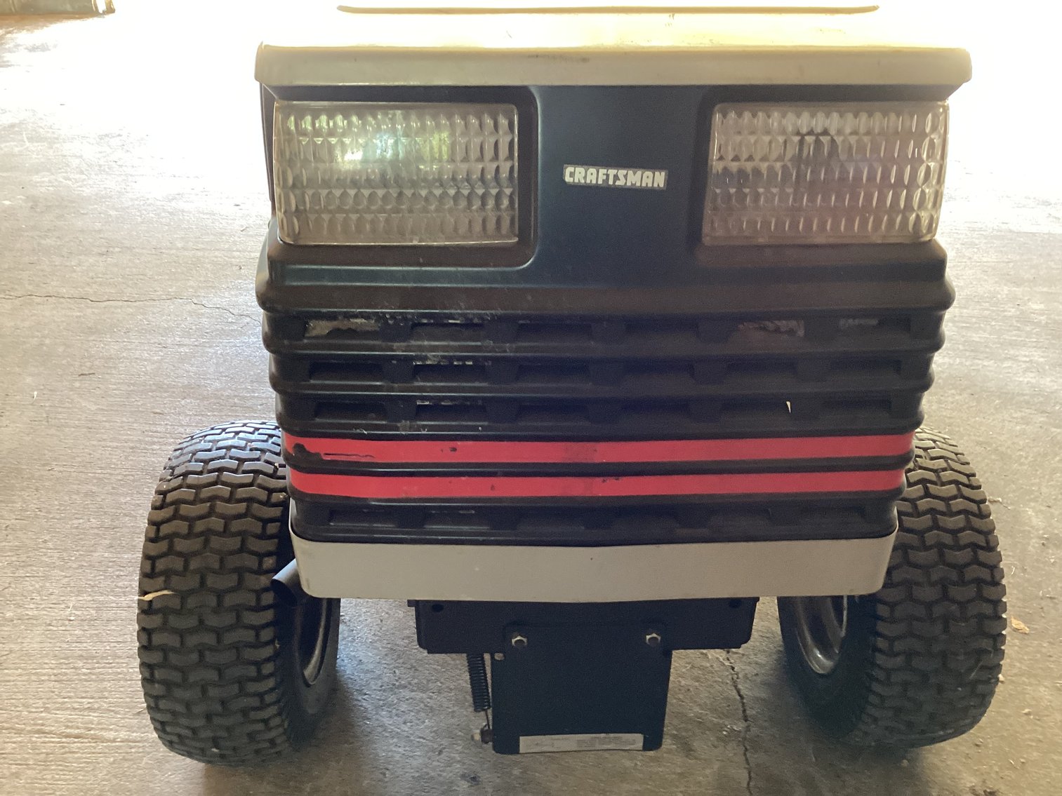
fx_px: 951
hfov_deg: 58.3
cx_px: 531
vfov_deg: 45.4
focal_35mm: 31
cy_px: 398
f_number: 2.4
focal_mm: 3.3
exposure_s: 1/50
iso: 250
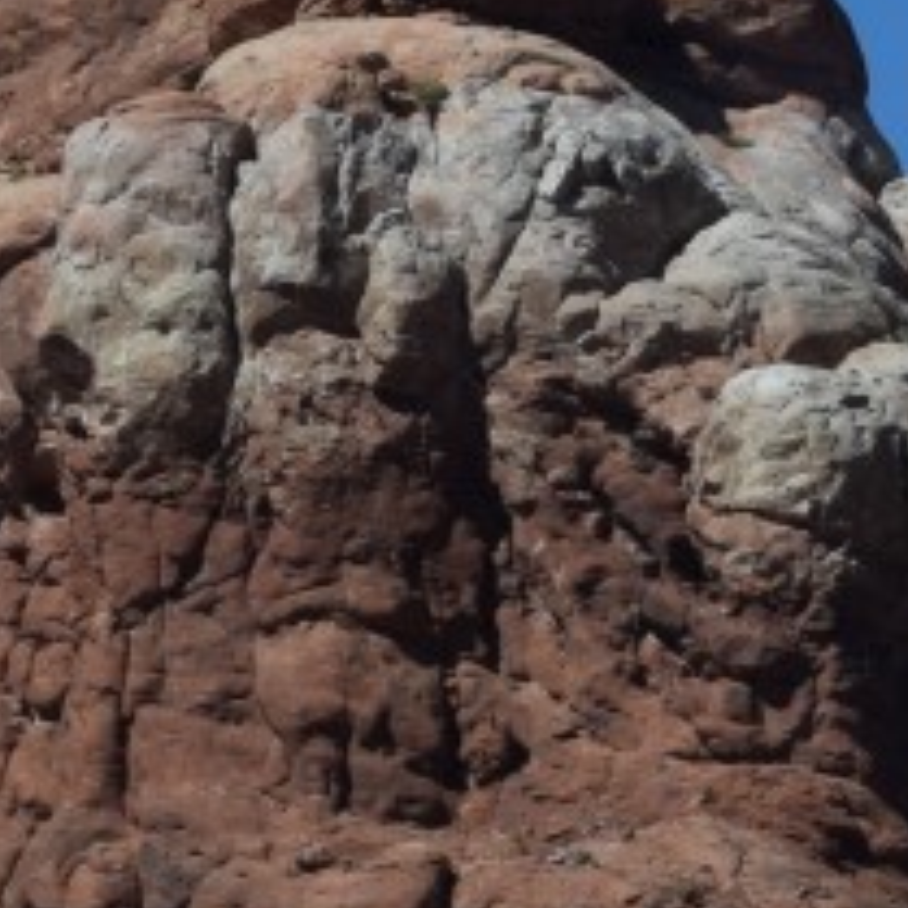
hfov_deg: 3.8
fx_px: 13466
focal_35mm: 454
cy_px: -356
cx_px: -734
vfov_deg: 3.8
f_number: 10
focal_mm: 55
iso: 200
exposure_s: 1/400
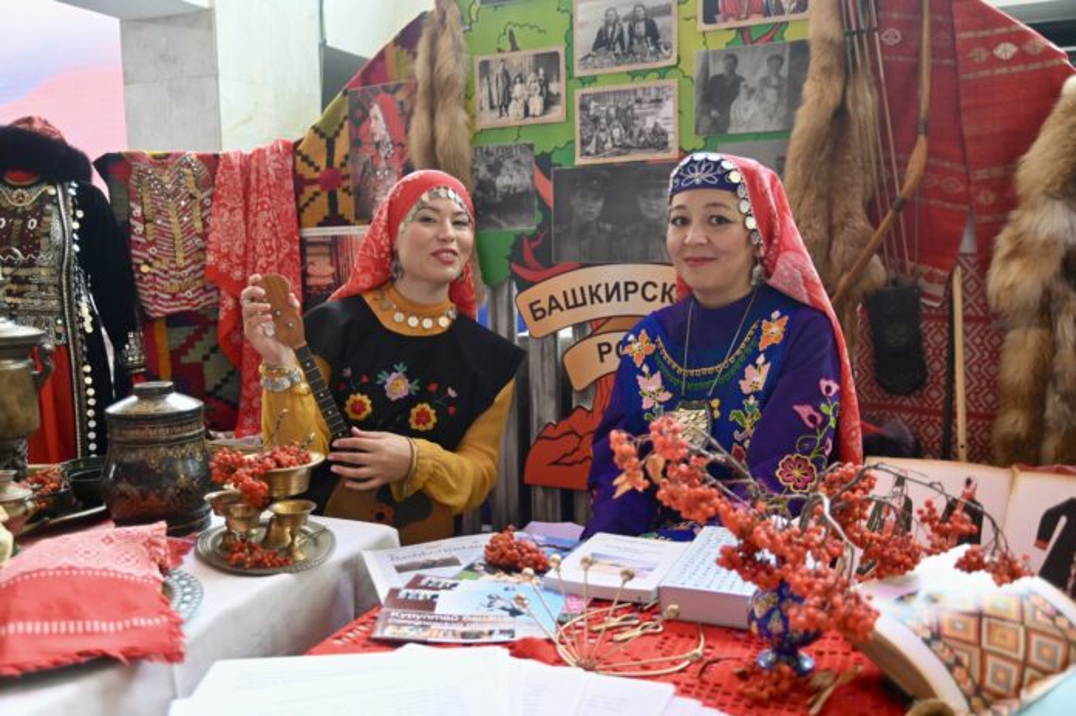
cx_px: 538
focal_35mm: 32
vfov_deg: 41.1
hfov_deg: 58.8
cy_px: 358
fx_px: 956
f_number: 3.8
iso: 2500
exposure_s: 1/250
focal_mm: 32
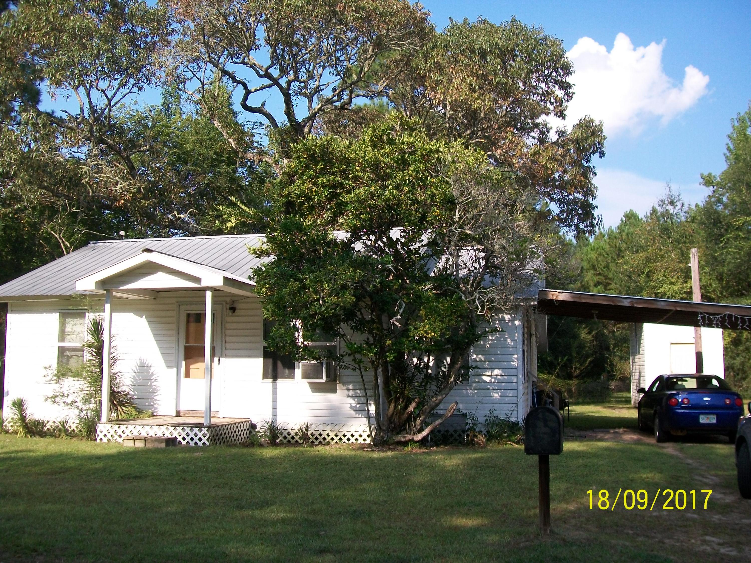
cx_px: 376
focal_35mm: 36
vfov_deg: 39.7
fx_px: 781
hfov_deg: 51.4
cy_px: 282
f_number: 2.7
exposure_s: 1/640
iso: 80
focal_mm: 6
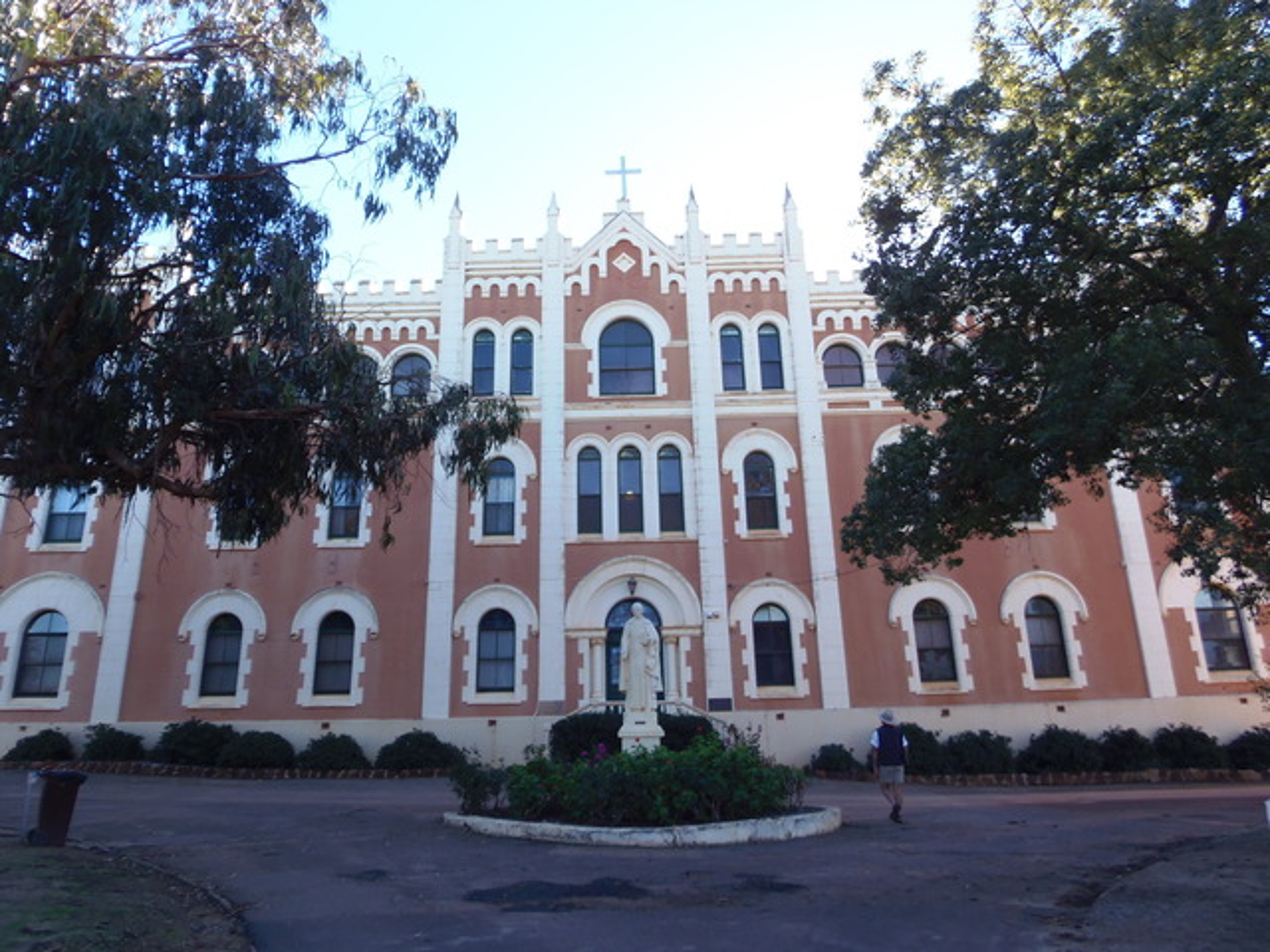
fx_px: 881
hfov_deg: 71.6
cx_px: 635
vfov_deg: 56.8
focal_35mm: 24
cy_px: 476
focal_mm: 4.3
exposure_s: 1/160
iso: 64
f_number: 2.9
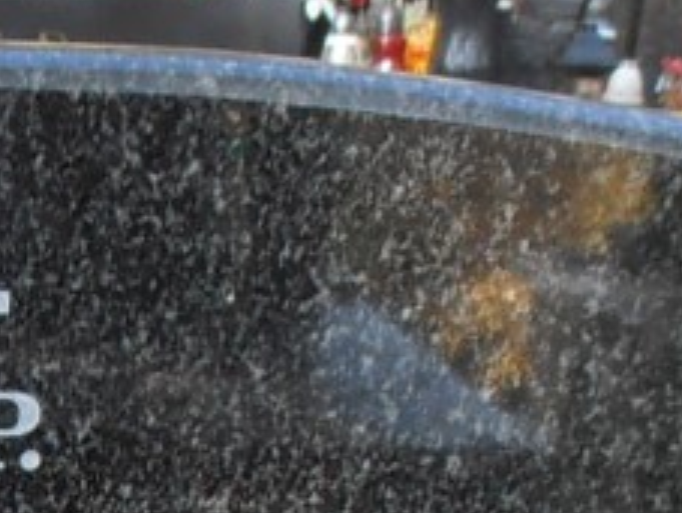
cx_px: -123
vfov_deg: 9.3
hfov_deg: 12.7
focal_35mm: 152
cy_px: 981
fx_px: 2999
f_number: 3
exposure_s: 1/80
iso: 80
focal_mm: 4.2
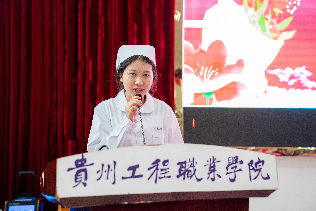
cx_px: 158
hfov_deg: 41.9
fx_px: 413
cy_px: 106
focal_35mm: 47
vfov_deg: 28.6
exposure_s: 1/100
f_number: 3.5
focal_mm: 47
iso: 2000
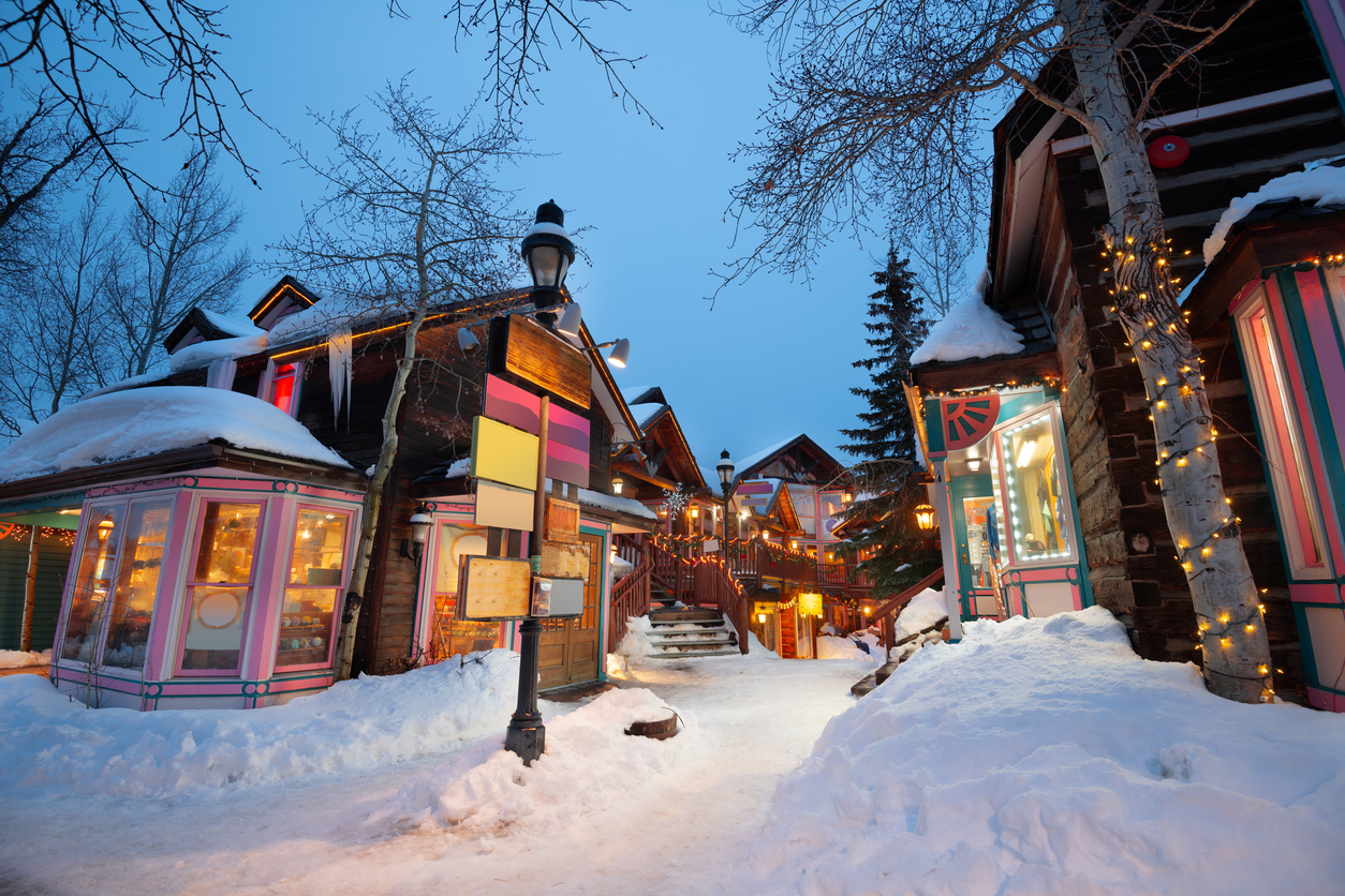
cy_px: 448
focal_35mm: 16
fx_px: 598
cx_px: 672
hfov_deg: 96.7
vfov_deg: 73.7
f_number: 8
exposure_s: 4
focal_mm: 16
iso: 64
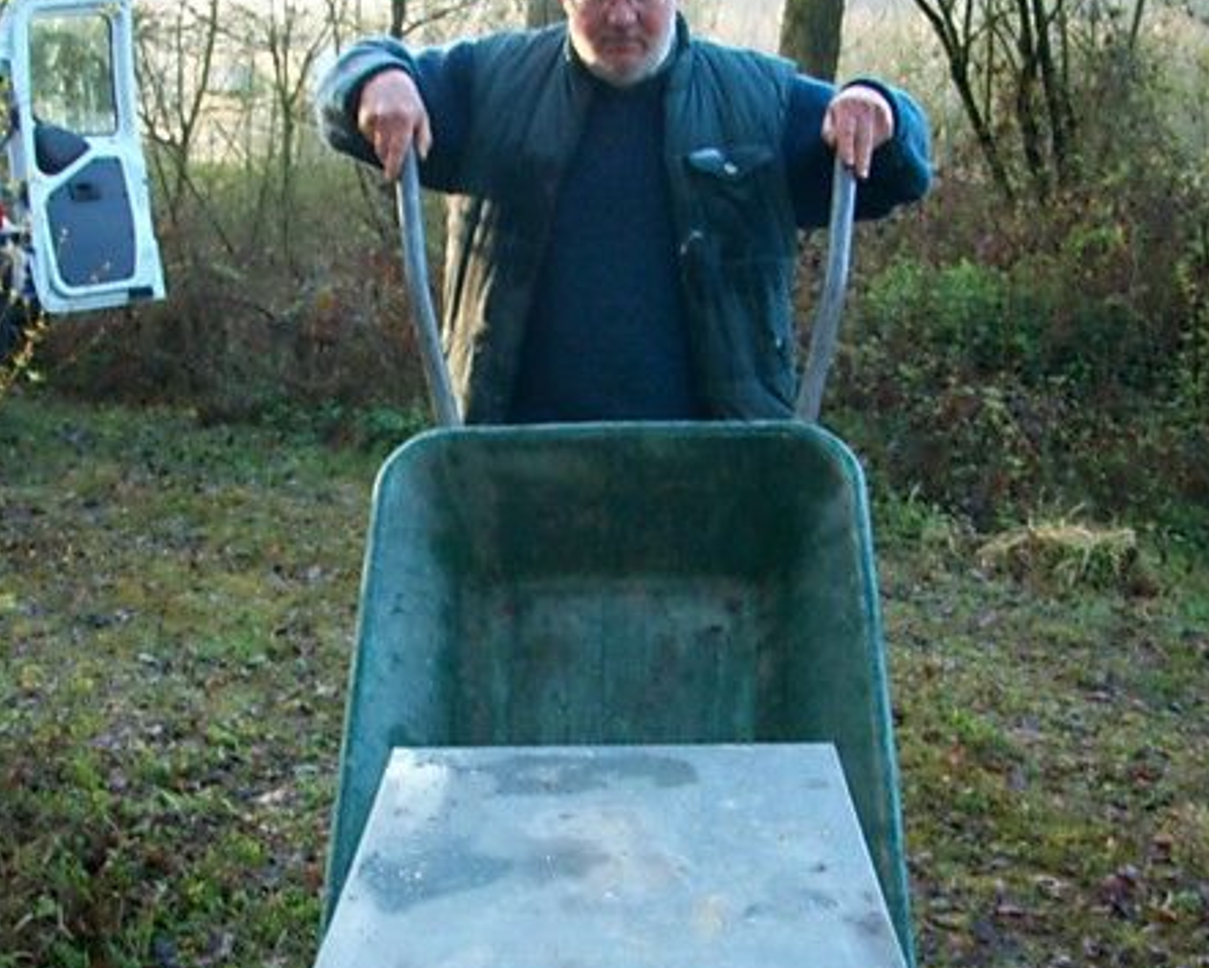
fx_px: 1611
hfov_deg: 41.1
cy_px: 648
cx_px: 604
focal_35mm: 45
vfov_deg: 33.2
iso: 120
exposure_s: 1/60
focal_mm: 5.7
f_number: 2.8
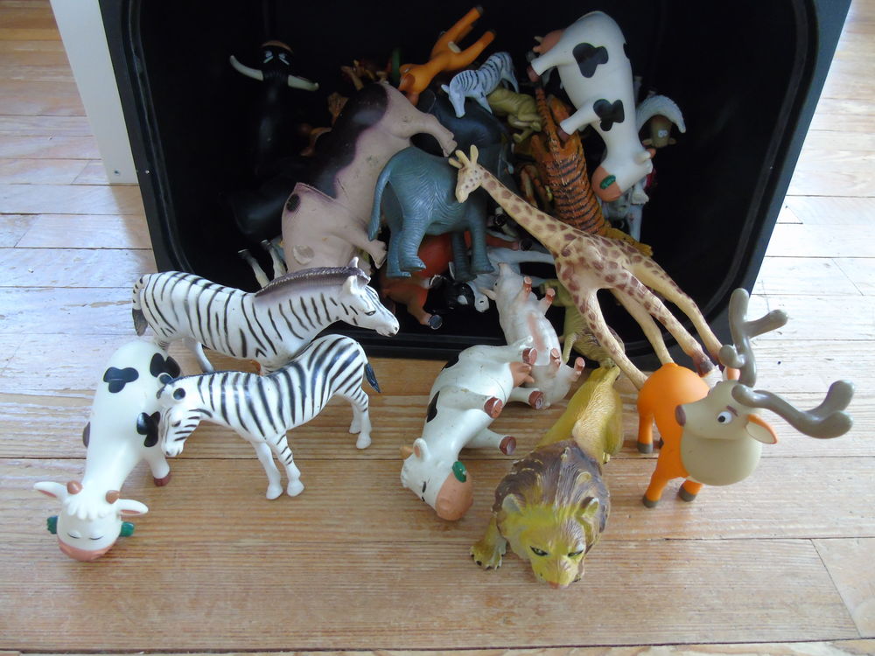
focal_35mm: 25
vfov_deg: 54.9
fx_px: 632
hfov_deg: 69.4
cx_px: 438
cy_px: 328
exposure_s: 1/30
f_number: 3.4
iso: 400
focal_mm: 4.4
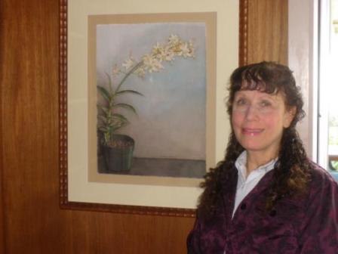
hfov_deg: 30.3
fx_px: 625
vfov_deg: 22.9
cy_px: 127
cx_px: 169
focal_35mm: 64
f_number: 4.6
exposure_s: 1/60
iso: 250
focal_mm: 11.2
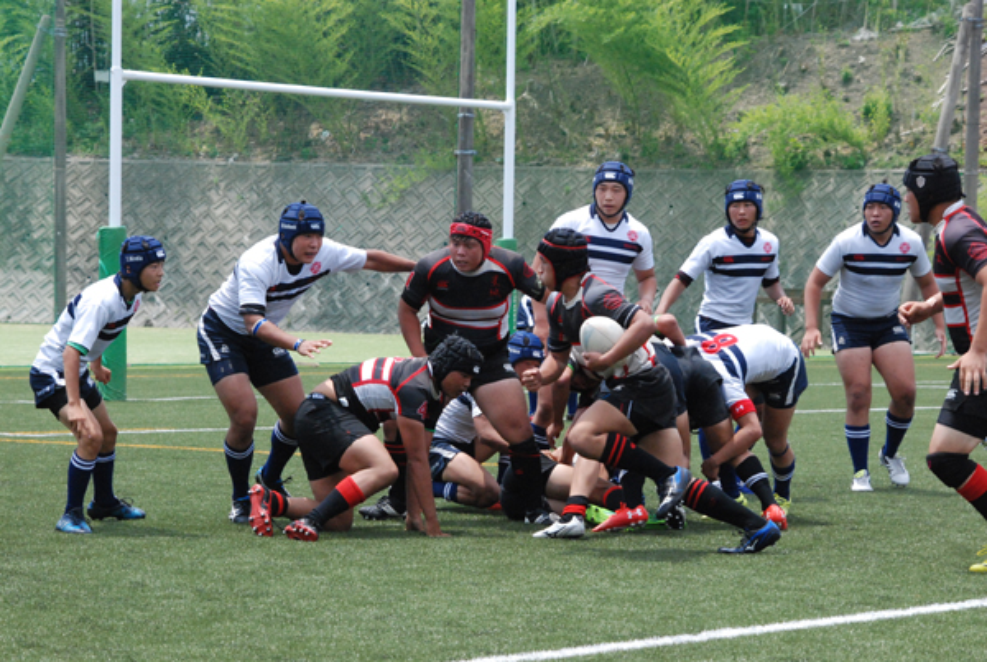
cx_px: 494
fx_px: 3789
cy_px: 331
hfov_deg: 14.8
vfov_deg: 10.0
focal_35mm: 138
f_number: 8
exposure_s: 1/2000
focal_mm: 92
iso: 1600
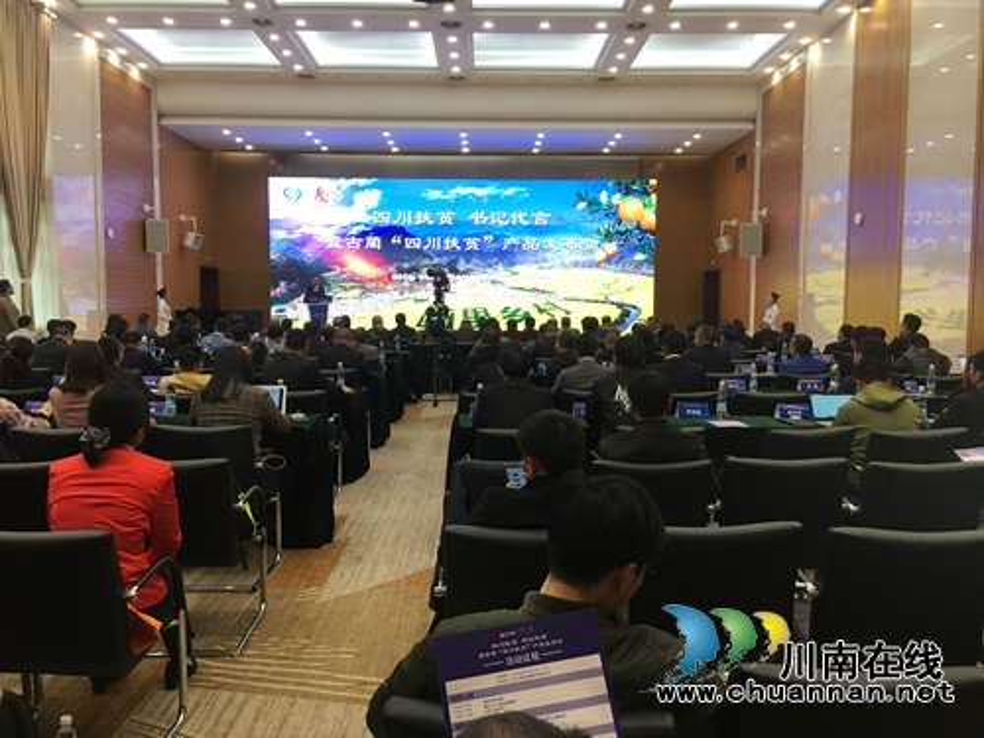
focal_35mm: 29
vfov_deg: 48.2
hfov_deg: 61.7
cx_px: 492
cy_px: 369
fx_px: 824
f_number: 2.2
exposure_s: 1/33
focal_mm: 4.15
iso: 50
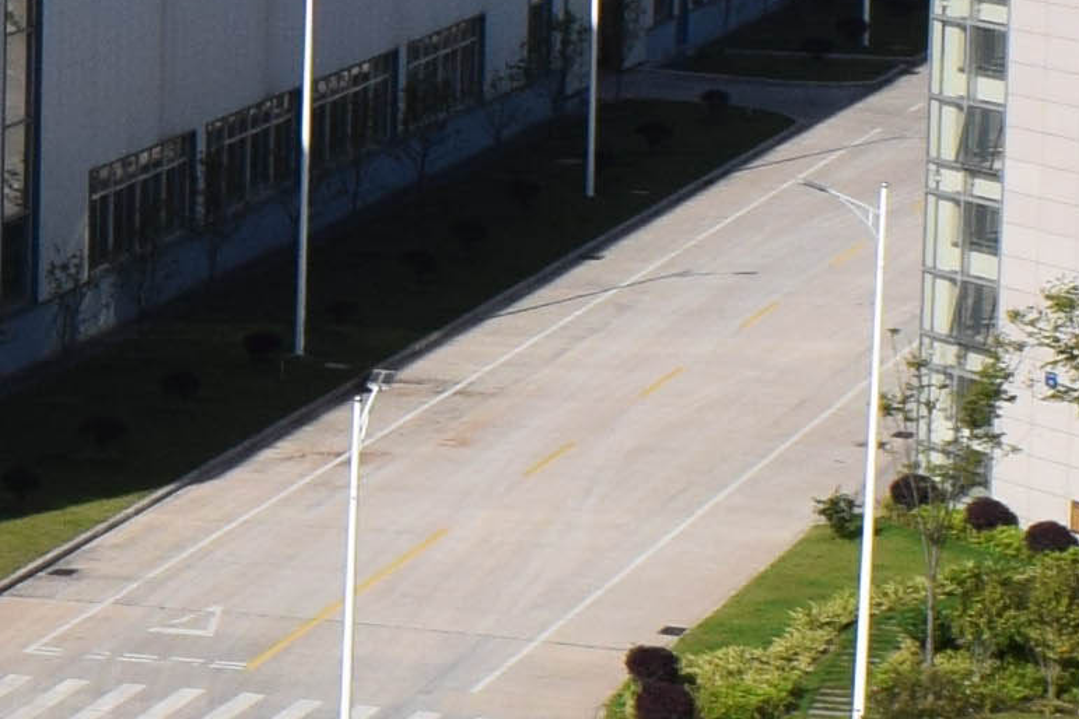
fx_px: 6294
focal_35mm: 210
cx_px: -1086
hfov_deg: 9.2
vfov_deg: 6.5
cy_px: 171
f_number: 7.1
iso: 400
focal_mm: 18
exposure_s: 1/2000
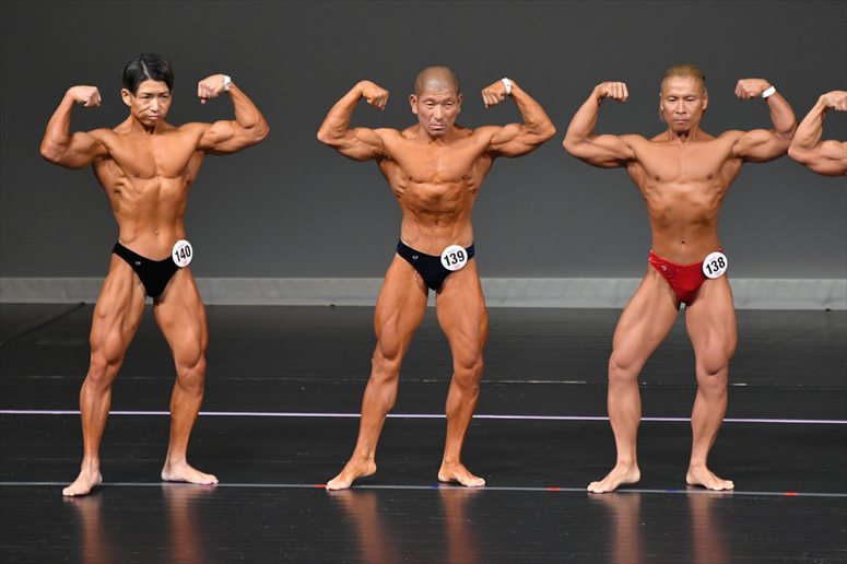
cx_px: 424
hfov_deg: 6.0
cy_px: 282
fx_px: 8113
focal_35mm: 345
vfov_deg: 4.0
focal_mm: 230
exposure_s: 1/400
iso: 4000
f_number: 5.6
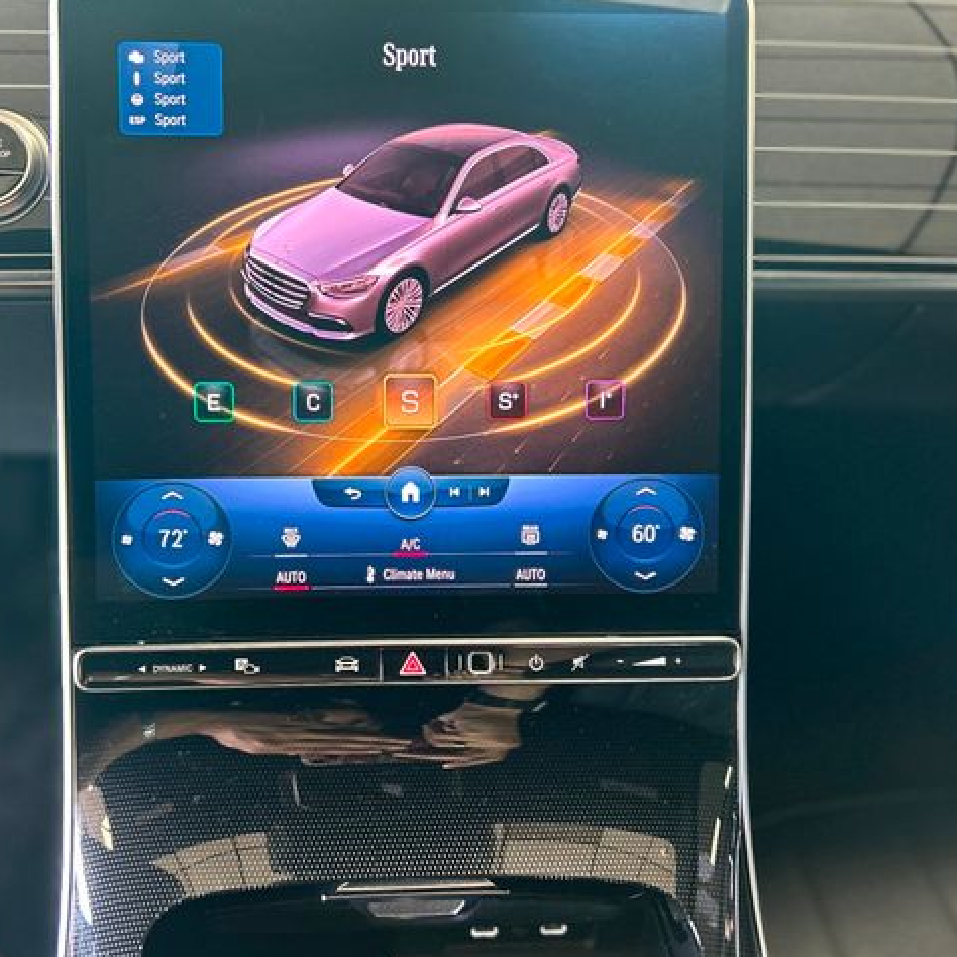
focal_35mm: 31
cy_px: 481
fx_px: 970
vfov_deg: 52.5
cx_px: 367
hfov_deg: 52.1
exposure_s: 1/54
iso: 500
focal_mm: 5.7
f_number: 1.5
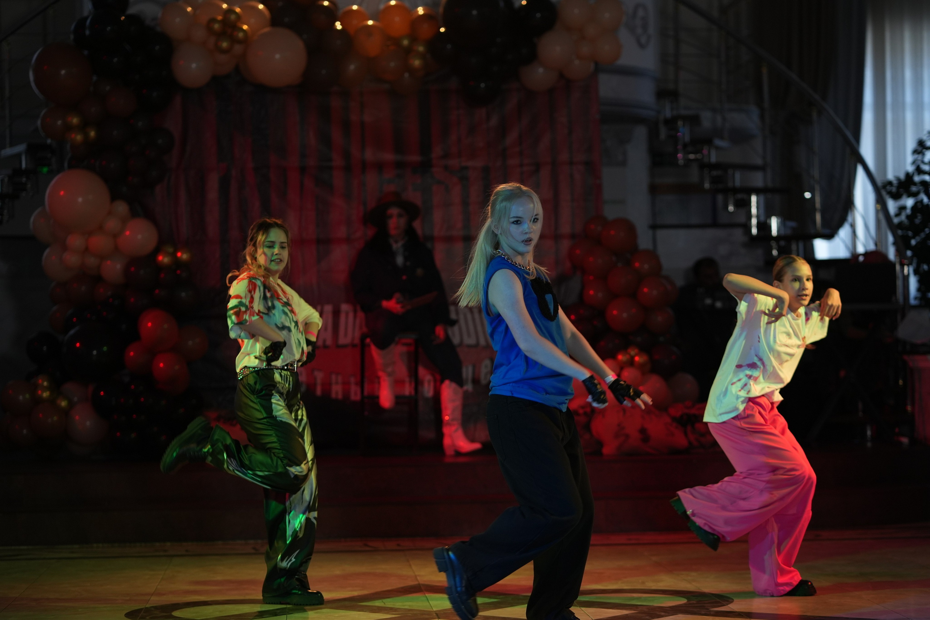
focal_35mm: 85
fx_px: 2196
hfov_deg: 23.9
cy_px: 310
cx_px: 465
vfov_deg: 16.1
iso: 800
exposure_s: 1/400
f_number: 2.2
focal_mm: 85
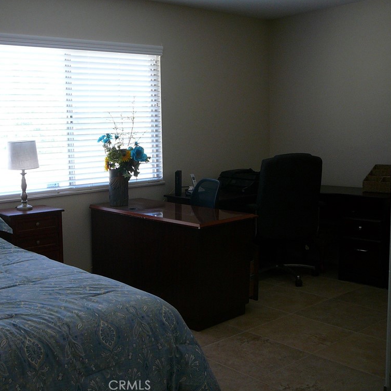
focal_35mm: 42
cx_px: 129
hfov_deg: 39.5
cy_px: 193
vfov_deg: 40.0
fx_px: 537
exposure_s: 1/50
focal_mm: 5.2
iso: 100
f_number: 2.8
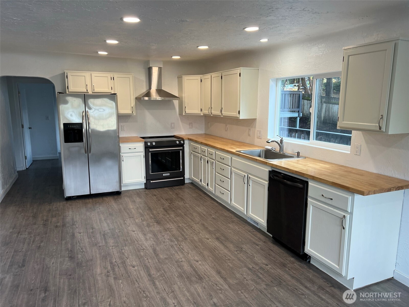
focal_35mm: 26
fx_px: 307
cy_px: 154
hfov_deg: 67.3
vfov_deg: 53.1
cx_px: 204
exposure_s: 1/120
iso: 64
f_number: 1.5
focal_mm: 5.7
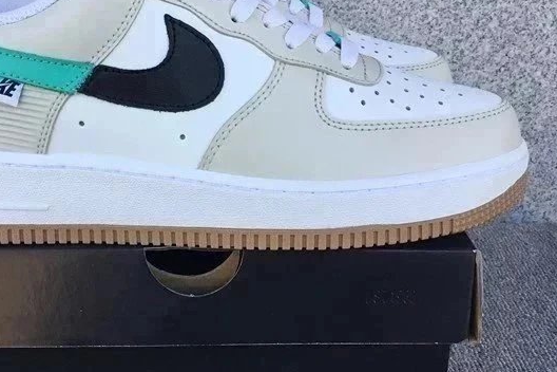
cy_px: 181
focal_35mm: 55
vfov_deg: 24.6
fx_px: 851
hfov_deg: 36.0
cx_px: 199
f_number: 2.4
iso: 25
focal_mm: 3.3
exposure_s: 1/150
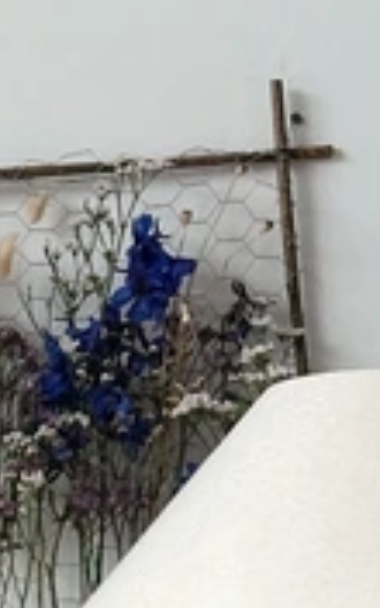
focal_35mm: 255
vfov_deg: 8.2
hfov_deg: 5.0
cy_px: 632
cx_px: -411
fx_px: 4225
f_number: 1.78
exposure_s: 1/60
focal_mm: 6.86
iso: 125
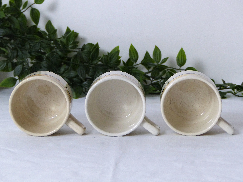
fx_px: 877
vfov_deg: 11.9
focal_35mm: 125
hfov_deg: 15.8
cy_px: 91
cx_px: 122
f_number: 2.8
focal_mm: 20.5
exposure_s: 1/60
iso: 320
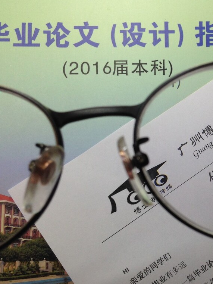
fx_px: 427
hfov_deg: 26.9
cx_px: 200
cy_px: 165
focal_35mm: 52
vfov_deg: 36.7
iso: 64
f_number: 2.4
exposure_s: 1/60
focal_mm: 4.12
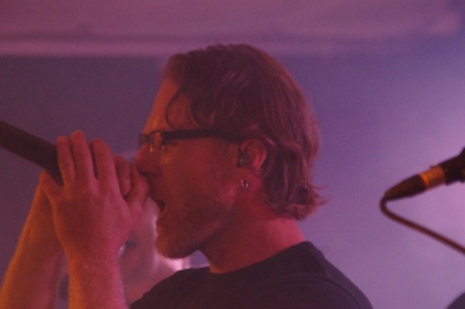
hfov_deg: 9.2
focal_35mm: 225
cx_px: 232
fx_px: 2904
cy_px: 154
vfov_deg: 6.1
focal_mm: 150
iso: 3200
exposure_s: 1/50
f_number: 6.3
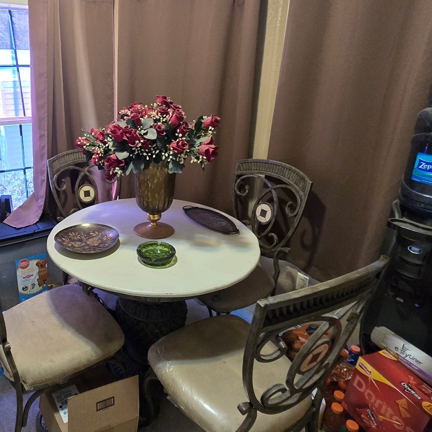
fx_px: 311
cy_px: 187
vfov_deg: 69.3
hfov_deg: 66.2
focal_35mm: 22
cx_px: 119
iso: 640
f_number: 2.2
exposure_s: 1/60
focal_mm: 2.2
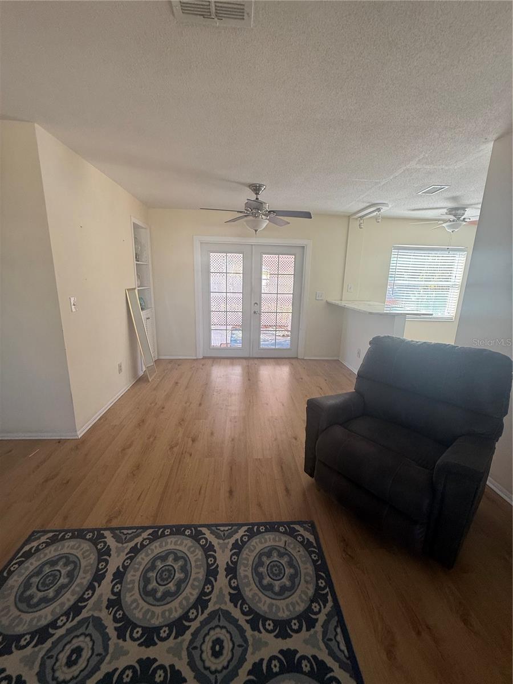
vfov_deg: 102.1
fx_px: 277
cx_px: 256
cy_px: 342
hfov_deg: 85.7
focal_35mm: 14
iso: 125
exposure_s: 1/99
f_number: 2.2
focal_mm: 2.22
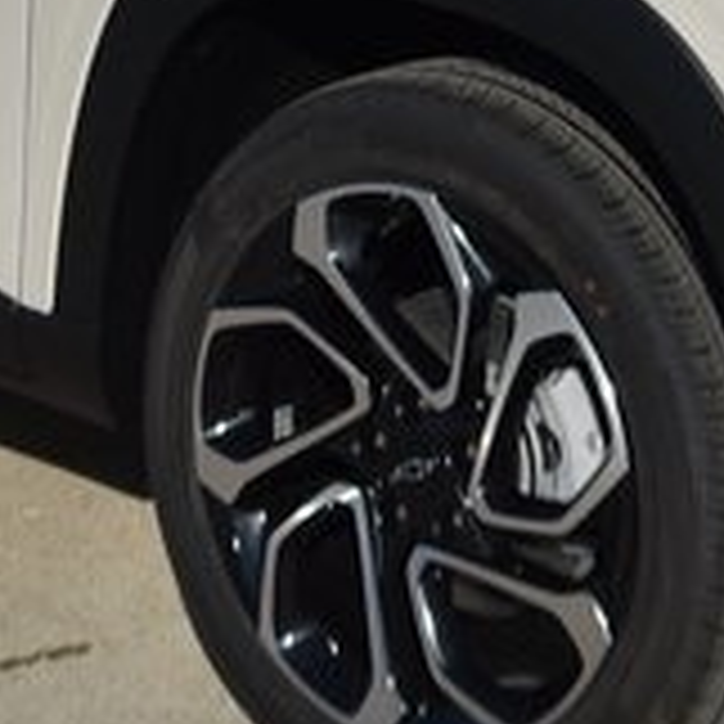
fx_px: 4591
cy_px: -297
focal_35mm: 194
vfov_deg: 8.8
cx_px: 416
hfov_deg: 9.0
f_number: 4.5
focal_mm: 24
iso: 100
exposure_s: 1/1600
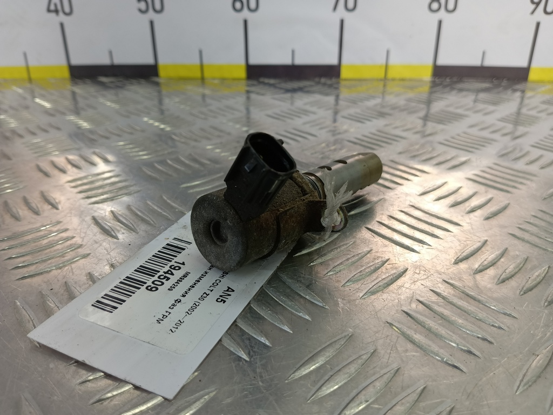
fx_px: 367
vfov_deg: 58.9
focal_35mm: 23
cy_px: 208
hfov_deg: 73.9
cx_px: 276
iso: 105
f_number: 1.6
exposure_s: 1/100
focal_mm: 4.11
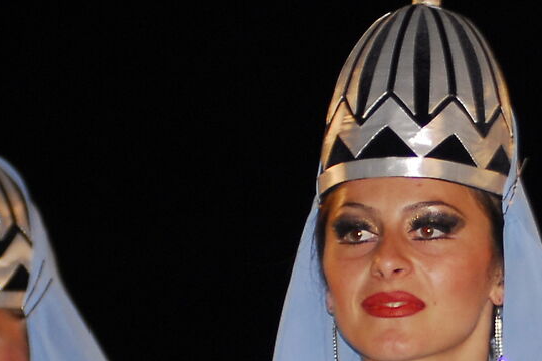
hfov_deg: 3.8
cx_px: 686
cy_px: 366
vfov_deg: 2.6
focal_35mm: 535
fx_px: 8052
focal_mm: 80
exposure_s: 1/125
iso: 280
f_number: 2.8
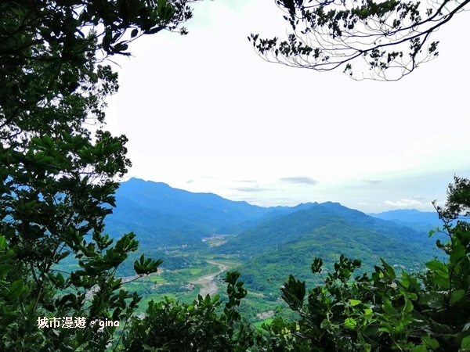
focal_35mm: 26
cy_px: 176
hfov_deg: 67.3
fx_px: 353
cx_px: 235
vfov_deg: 53.1
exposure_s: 1/640
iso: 50
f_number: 2.2
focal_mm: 3.81
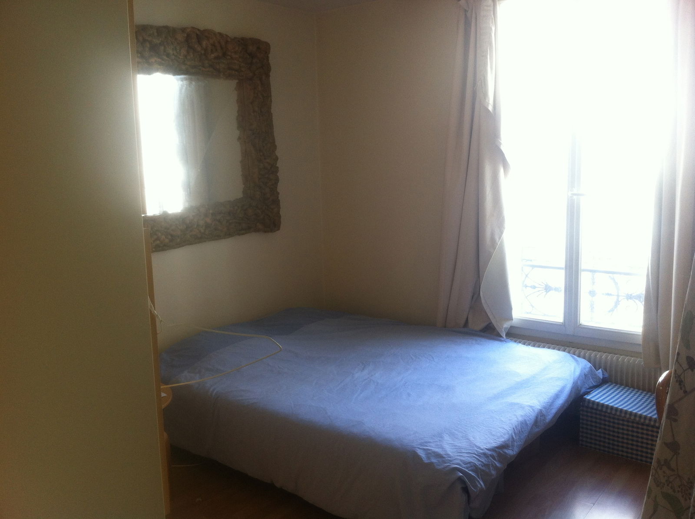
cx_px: 348
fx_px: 702
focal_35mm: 35
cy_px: 260
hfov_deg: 52.7
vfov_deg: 40.6
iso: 80
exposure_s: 1/40
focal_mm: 3.85
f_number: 2.8
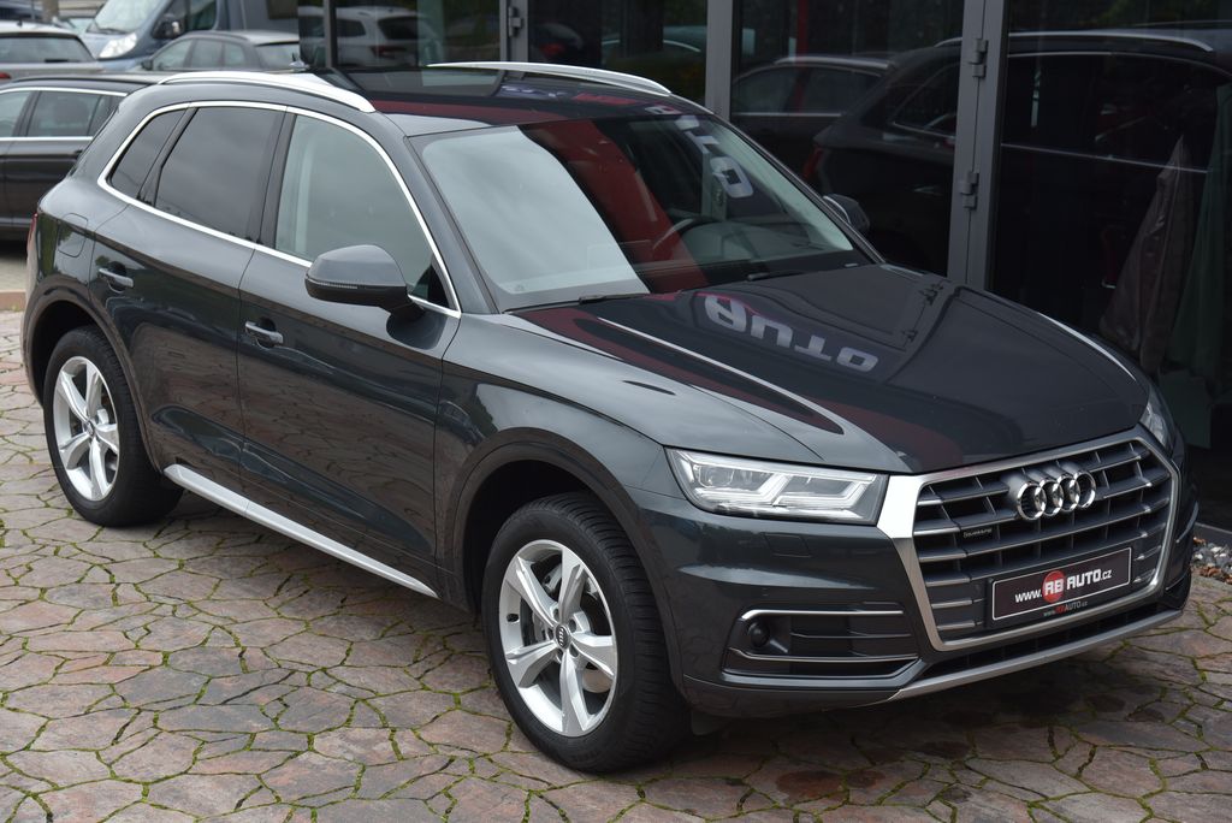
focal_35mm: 62
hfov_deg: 32.4
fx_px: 2123
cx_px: 616
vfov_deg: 21.9
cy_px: 412
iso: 500
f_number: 5.6
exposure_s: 1/125
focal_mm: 62
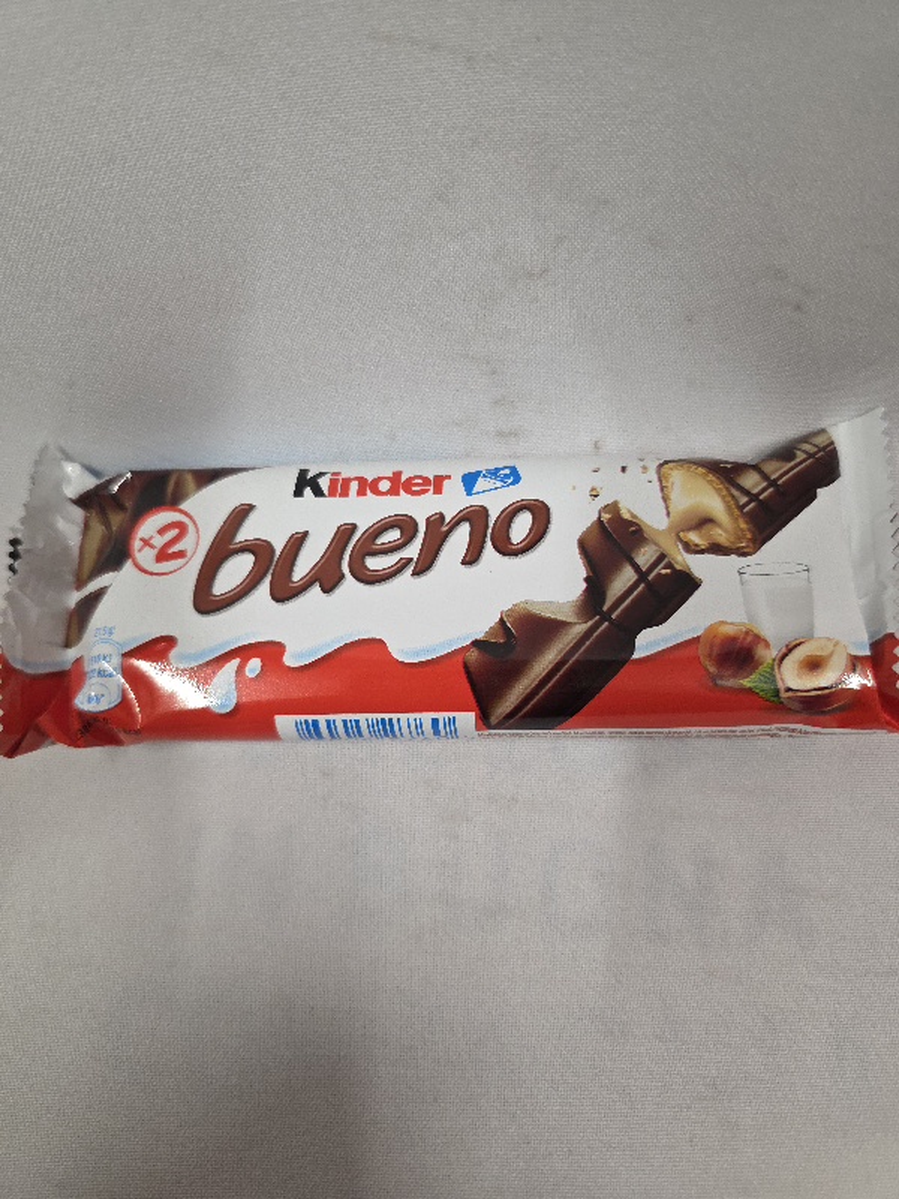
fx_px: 796
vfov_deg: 73.9
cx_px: 450
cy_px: 600
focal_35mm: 23
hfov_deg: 58.9
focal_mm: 6.3
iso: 400
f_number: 1.7
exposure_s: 1/101
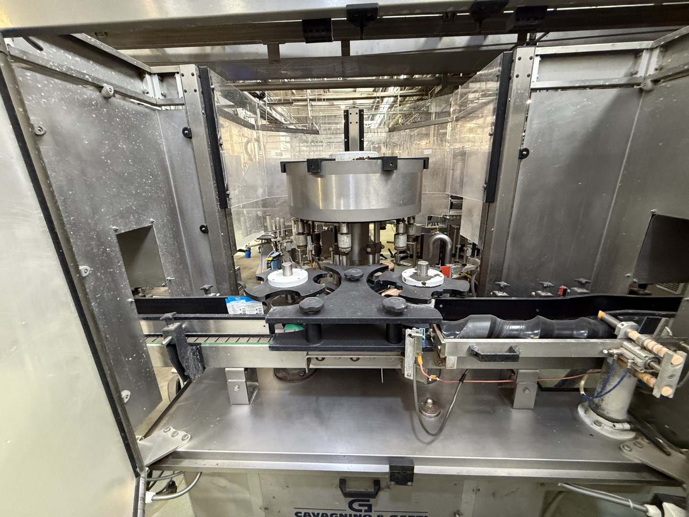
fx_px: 279
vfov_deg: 85.7
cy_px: 258
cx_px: 344
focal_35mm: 14
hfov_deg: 102.1
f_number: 2.2
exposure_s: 1/50
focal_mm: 2.22
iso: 640
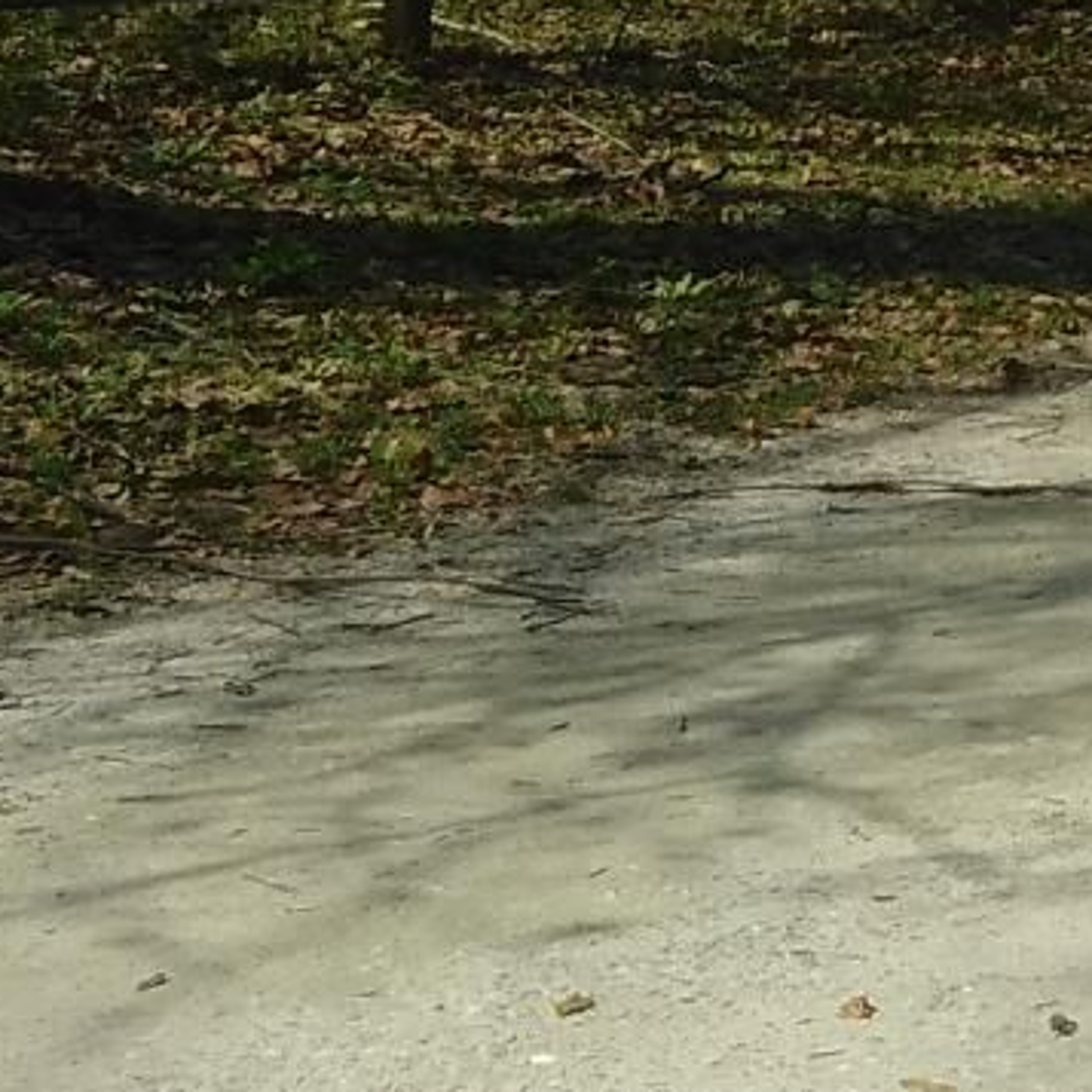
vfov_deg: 17.2
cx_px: 2126
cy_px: -12
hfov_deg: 14.7
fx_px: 3533
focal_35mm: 99
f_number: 2.2
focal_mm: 3.46
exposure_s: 1/1167
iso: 100
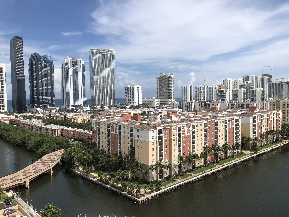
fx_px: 234
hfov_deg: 63.4
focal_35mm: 28
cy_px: 108
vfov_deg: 49.7
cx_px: 144
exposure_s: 1/3745
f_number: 1.8
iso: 20
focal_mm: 3.99
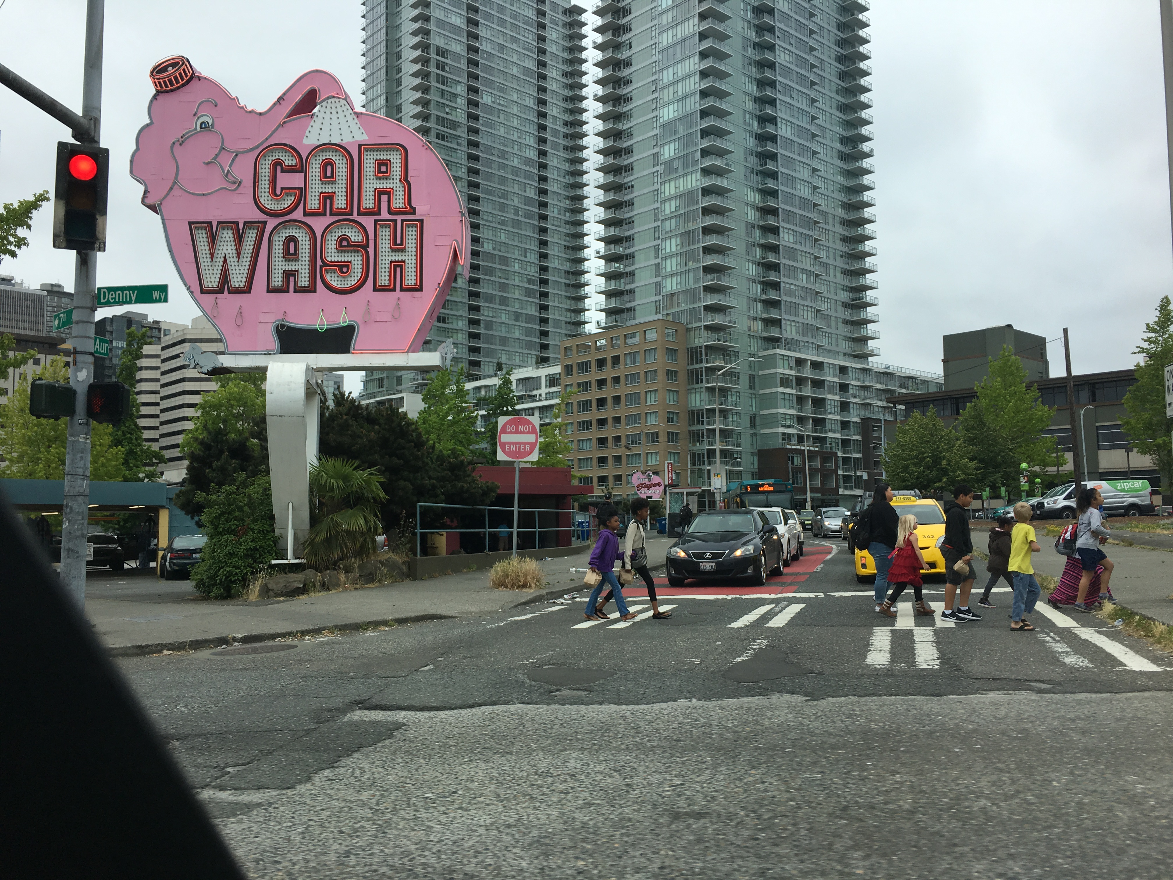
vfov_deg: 48.2
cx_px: 586
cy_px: 440
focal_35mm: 29
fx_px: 983
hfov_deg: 61.7
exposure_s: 1/553
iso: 25
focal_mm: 4.15
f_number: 2.2
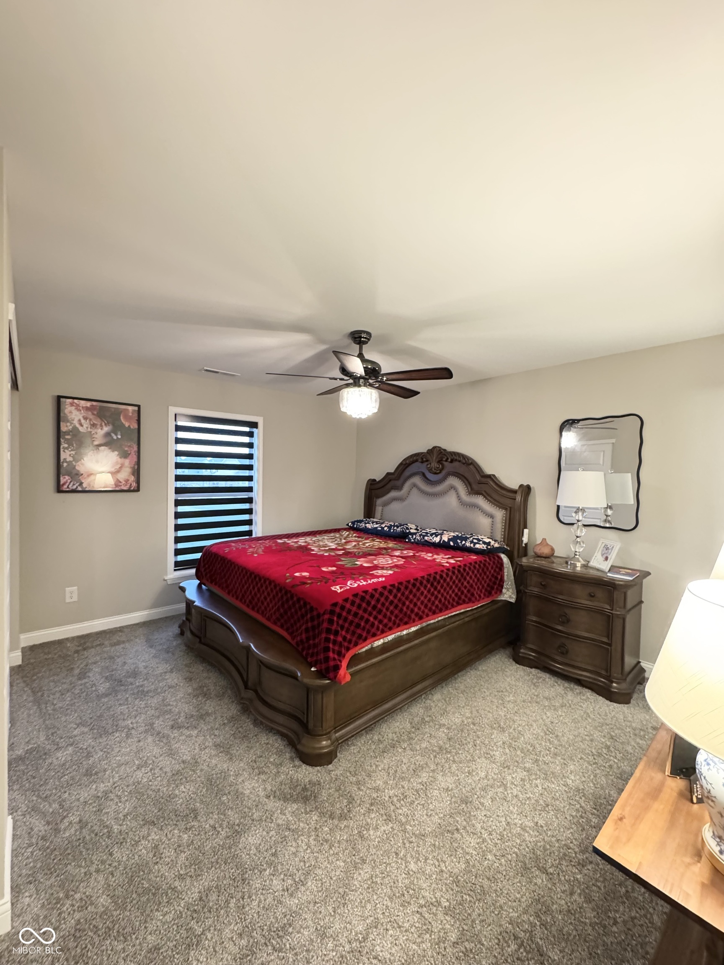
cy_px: 482
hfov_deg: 85.7
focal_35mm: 14
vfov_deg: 102.1
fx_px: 390
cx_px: 362
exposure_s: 1/40
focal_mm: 2.22
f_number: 2.2
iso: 1000
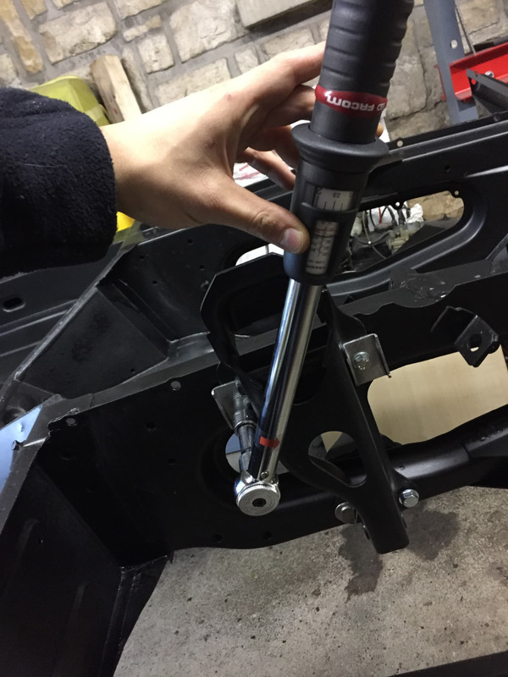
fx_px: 567
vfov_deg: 61.7
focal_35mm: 29
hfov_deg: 48.2
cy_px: 338
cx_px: 254
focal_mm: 4.15
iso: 320
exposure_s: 1/17
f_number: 2.2
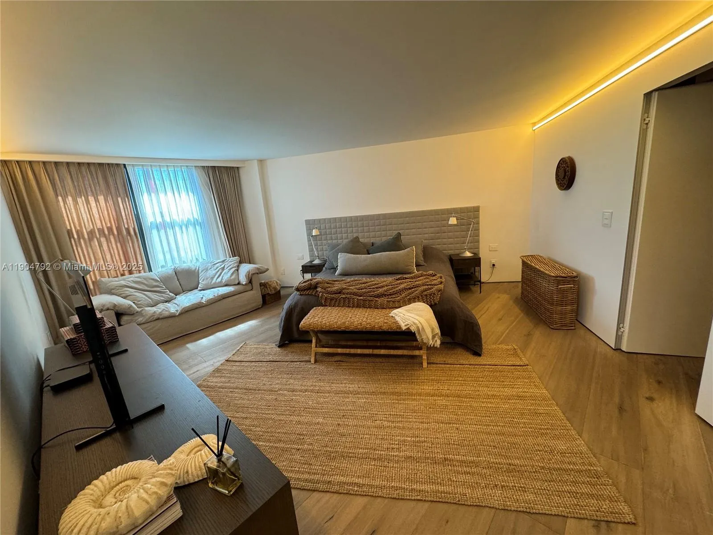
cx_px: 356
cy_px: 268
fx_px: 288
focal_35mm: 14
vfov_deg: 85.7
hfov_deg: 102.1
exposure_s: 1/60
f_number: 2.2
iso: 200
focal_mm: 2.22
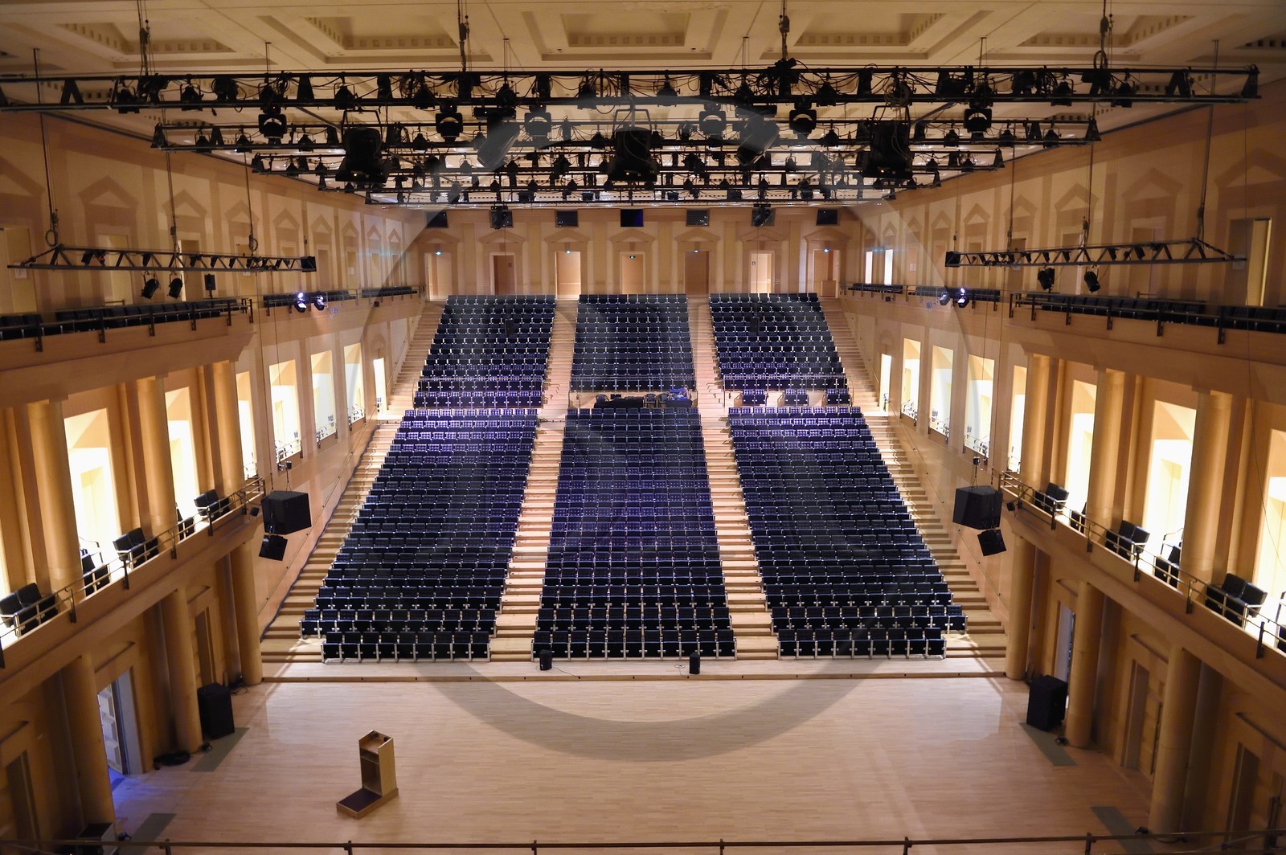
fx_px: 857
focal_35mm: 24
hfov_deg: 73.8
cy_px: 428
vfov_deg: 53.1
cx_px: 643
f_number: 4.5
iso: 3200
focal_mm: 24
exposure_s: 1/8
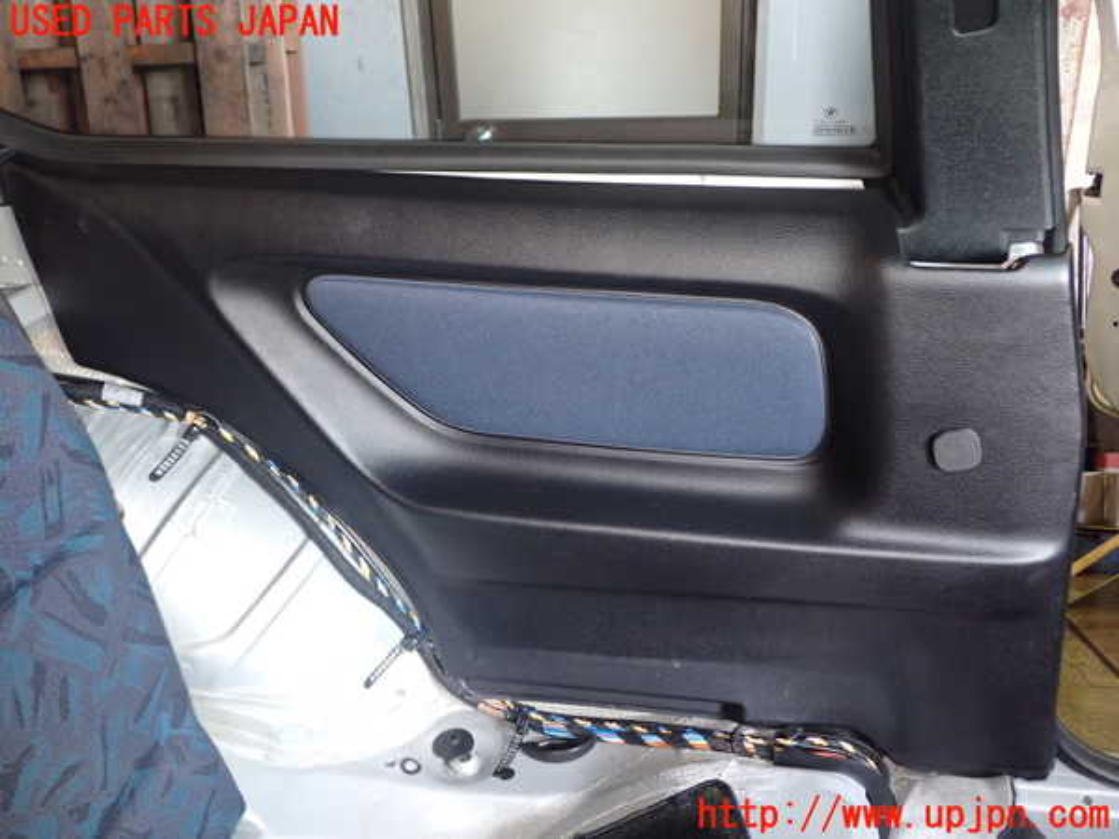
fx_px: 1034
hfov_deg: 56.8
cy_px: 420
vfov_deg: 44.2
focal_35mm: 32
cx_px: 560
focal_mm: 5.79
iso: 400
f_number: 2.4
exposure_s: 1/30
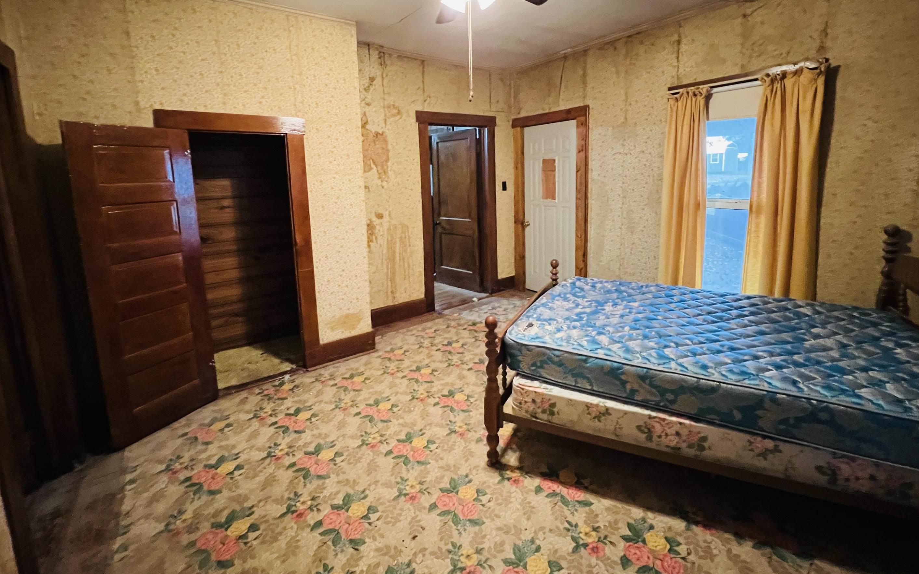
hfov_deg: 101.5
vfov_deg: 74.0
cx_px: 463
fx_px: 376
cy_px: 229
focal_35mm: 15
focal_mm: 1.57
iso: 800
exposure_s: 1/40
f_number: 1.8
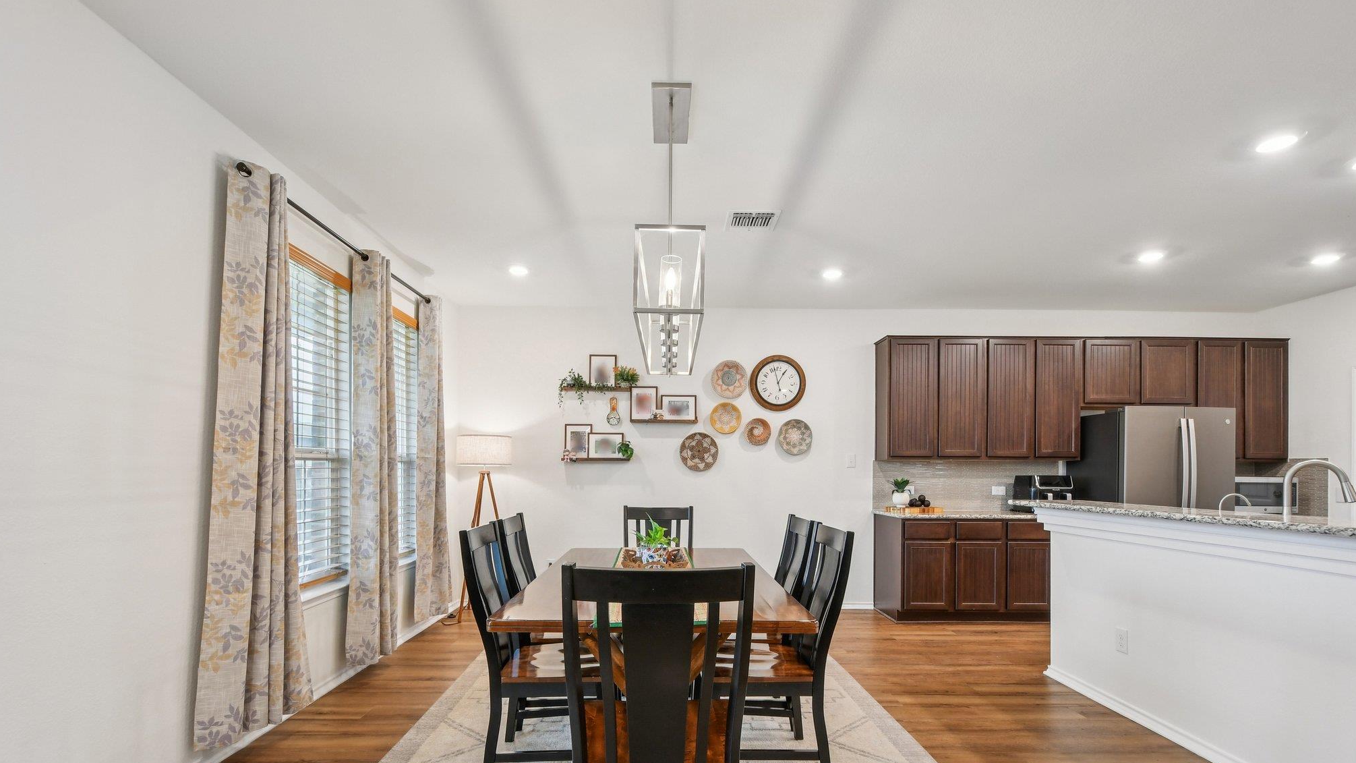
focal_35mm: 16
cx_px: 672
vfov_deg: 66.8
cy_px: 434
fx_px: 575
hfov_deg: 99.4
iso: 400
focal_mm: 10
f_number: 8
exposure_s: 1/8
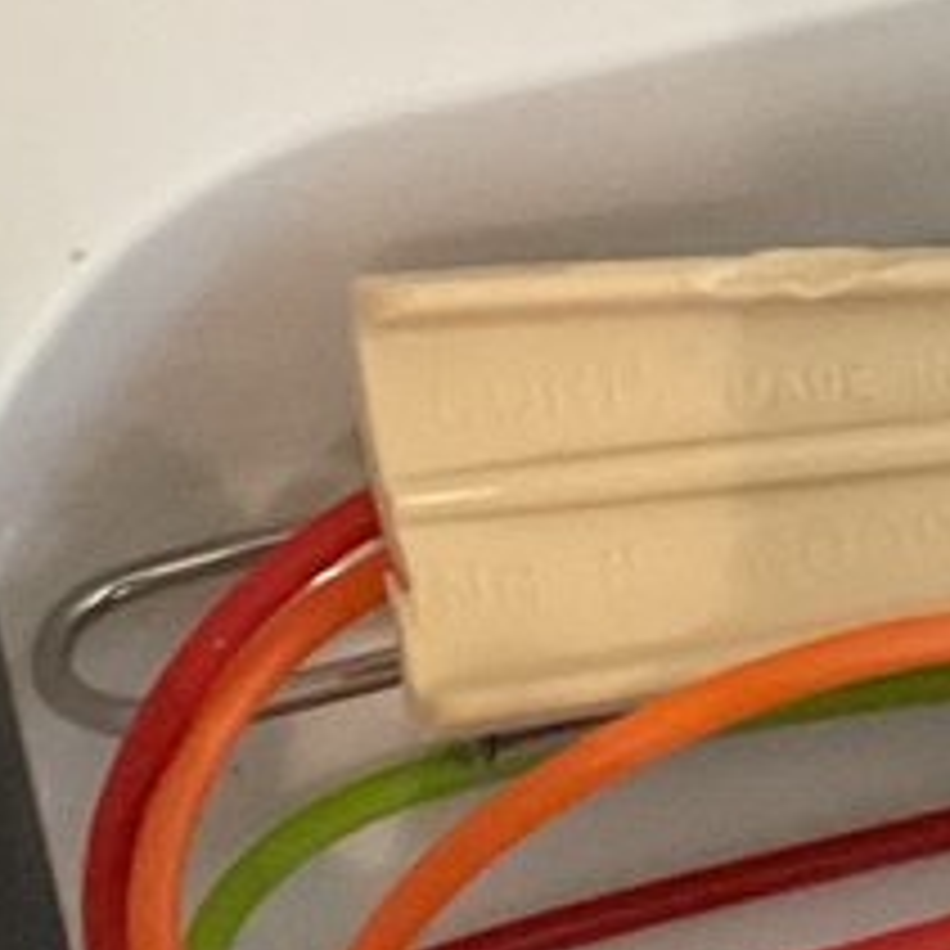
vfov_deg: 9.5
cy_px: 218
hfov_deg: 9.4
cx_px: 979
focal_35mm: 184
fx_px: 5713
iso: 400
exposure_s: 1/30
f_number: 1.8
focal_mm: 3
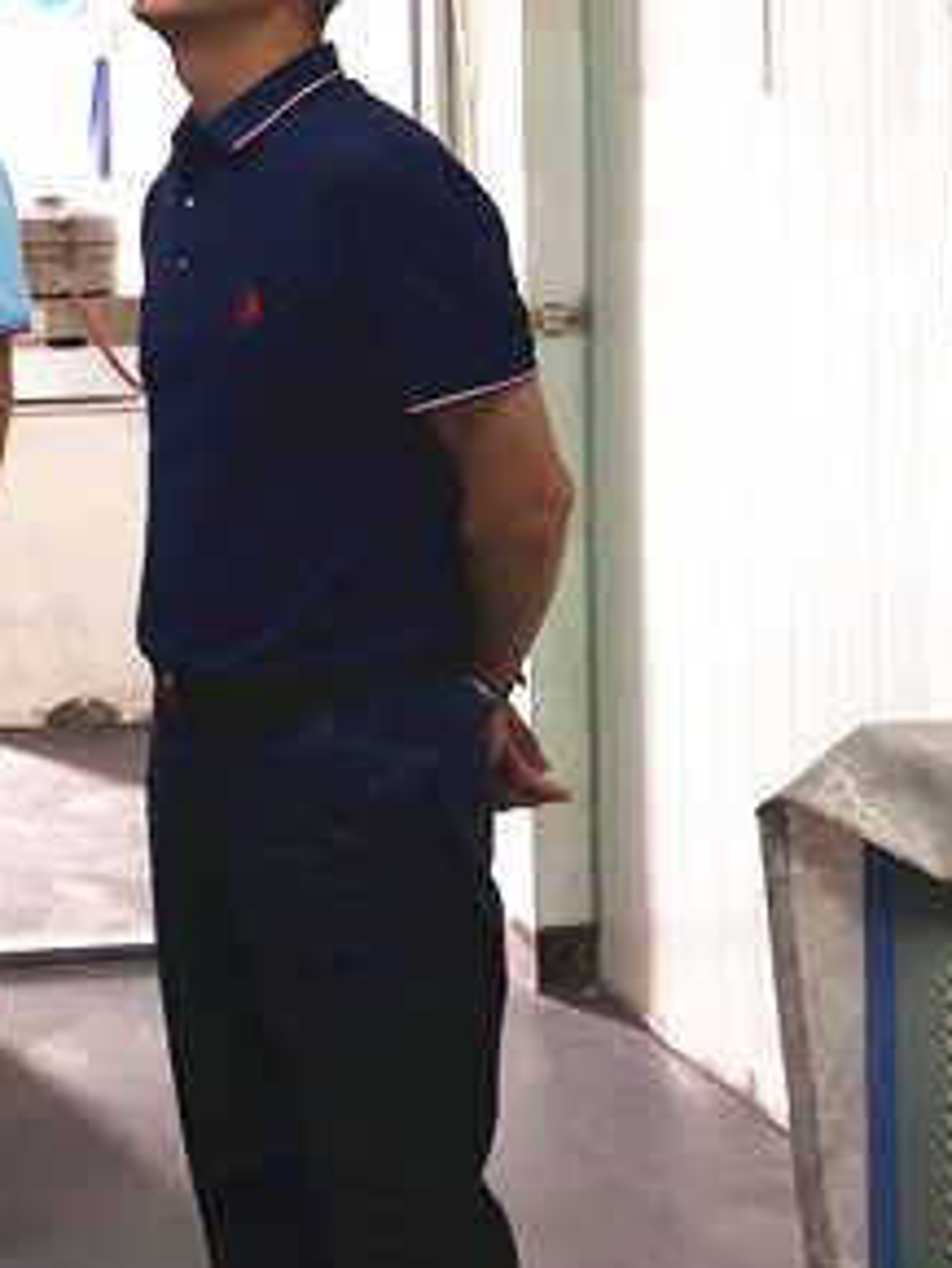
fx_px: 2968
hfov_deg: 16.8
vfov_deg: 23.8
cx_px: -412
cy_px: 261
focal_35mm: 81
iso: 146
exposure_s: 1/50
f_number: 1.8
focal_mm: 3.95
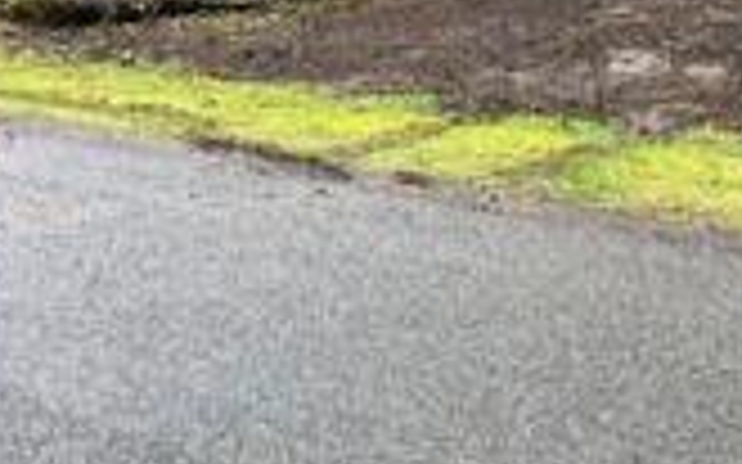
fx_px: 1354
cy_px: -14
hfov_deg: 29.7
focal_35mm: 67
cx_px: 621
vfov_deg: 18.8
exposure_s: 1/121
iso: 100
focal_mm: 5.1
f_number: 1.6
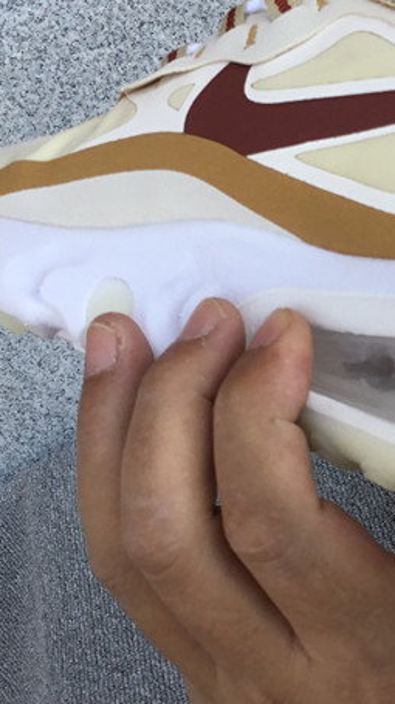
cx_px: 296
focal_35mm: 67
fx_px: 1249
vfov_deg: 31.3
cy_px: 275
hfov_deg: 17.9
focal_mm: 3.3
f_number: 2.4
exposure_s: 1/679
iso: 25
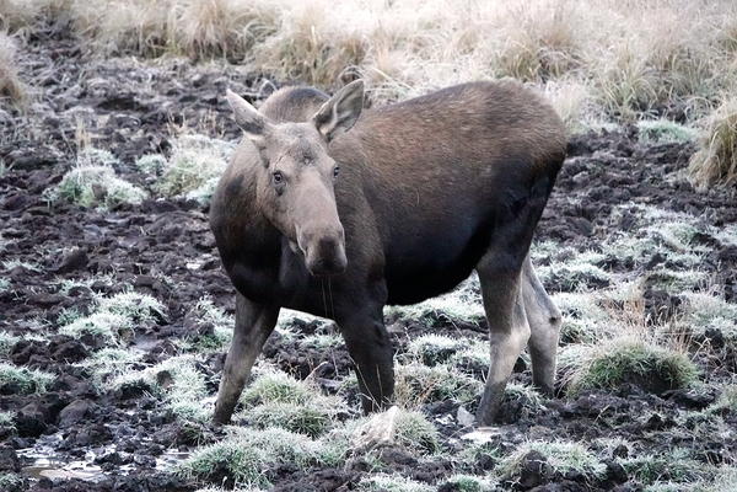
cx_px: 368
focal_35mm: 320
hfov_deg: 6.4
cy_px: 246
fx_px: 6551
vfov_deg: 4.3
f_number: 4
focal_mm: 117.29
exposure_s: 1/200
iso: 6400
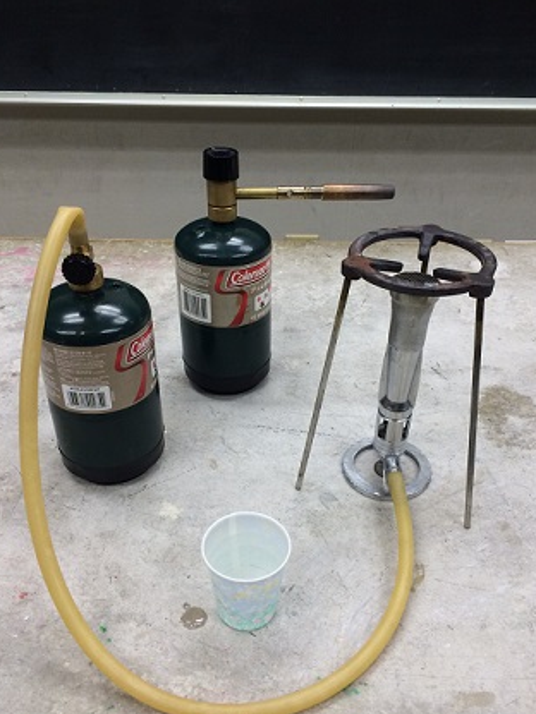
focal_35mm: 33
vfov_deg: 55.3
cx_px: 271
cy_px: 391
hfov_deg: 42.9
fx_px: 681
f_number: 2.2
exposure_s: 1/30
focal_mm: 4.12
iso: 40
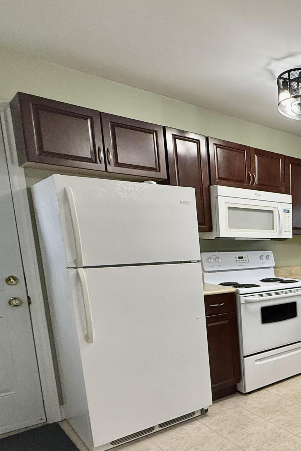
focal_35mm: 29
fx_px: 364
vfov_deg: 62.1
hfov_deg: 34.3
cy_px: 301
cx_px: 376
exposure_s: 1/120
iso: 400
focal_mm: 2.22
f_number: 2.2
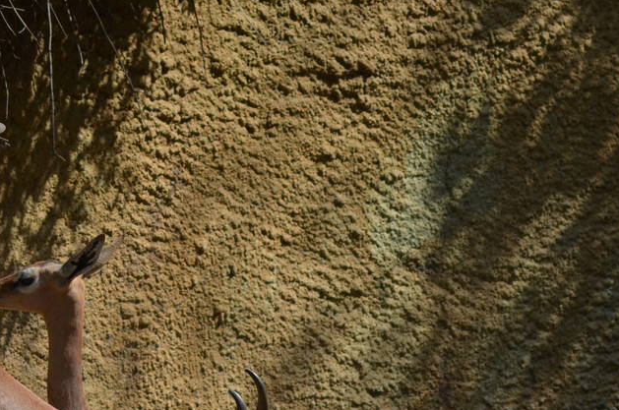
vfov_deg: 5.1
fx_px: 4583
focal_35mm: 267
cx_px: -49
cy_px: 519
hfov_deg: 7.7
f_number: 6.3
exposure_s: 1/640
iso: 200
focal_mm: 70
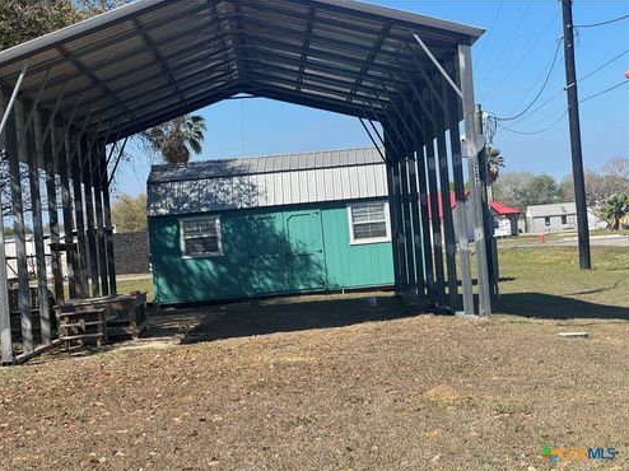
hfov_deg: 25.0
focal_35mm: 78
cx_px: 312
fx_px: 1417
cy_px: 237
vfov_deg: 18.9
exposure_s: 1/694
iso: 25
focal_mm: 9
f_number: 2.8
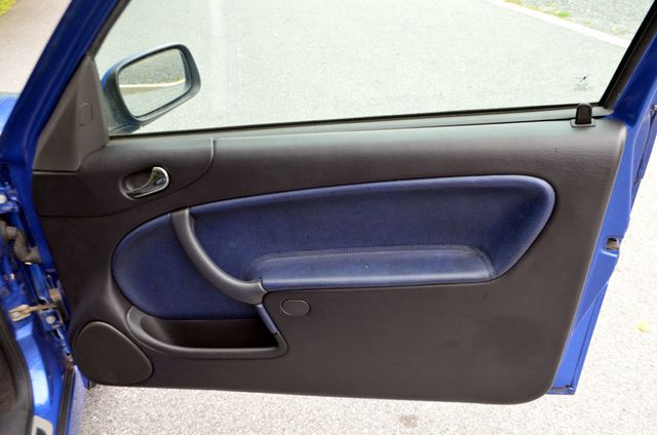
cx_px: 328
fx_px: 601
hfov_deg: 57.3
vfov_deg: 39.8
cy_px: 218
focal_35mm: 33
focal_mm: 22
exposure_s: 1/100
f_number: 5
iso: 400
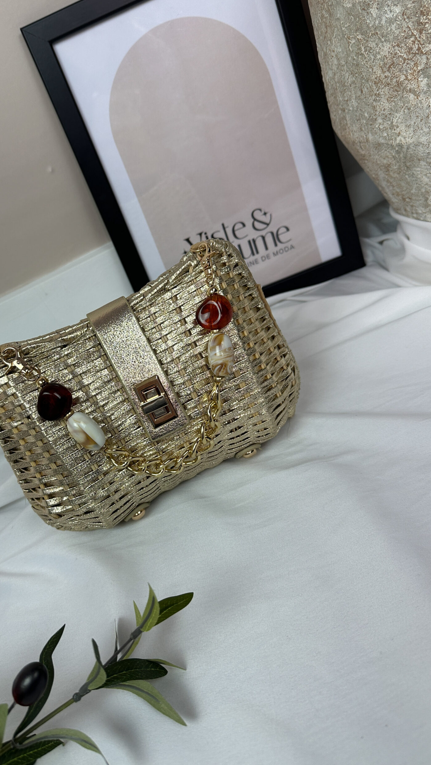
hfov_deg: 42.6
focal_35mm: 27
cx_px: 160
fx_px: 548
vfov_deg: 69.9
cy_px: 377
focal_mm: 6.86
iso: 80
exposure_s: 1/100
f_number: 1.8
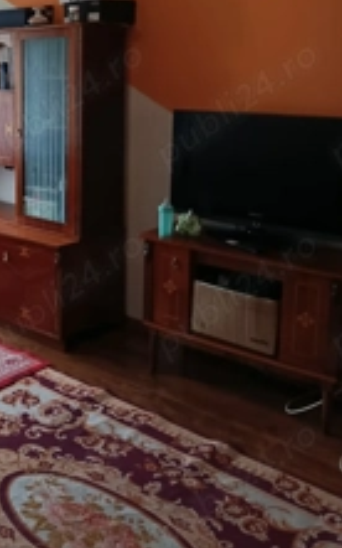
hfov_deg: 26.0
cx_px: -25
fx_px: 686
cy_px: 146
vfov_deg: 42.3
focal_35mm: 46
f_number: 1.7
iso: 459
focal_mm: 5.24
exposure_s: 1/100
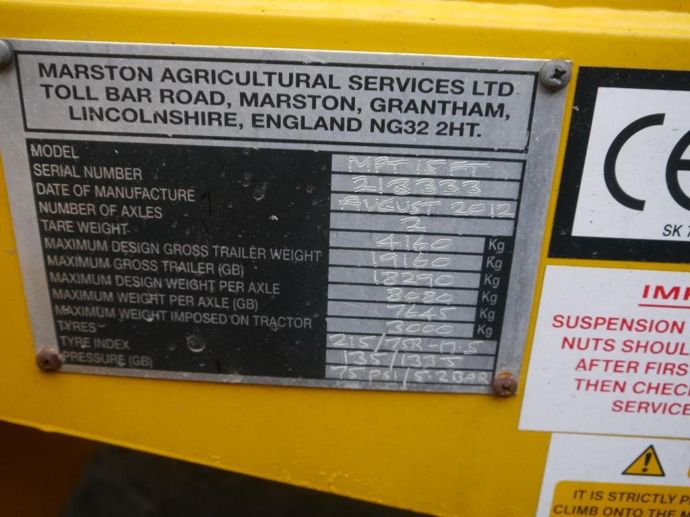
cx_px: 345
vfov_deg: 44.2
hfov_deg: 56.8
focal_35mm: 32
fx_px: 638
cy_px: 258
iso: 800
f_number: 3.8
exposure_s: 1/60
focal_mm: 16
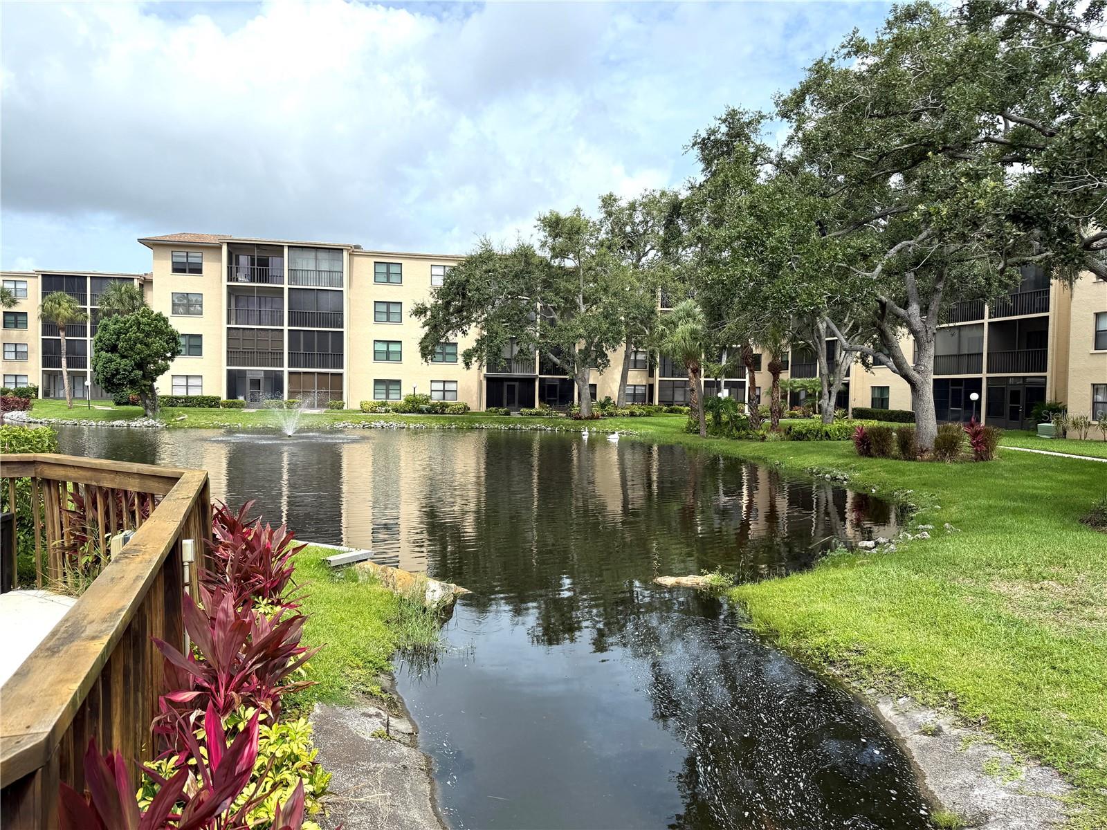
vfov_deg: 56.8
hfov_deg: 71.6
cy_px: 415
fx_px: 768
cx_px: 554
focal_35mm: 24
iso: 80
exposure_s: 1/3425
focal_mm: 6.76
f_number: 1.78
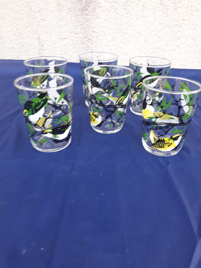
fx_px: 217
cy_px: 134
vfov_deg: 63.4
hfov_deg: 49.7
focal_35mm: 28
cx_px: 100
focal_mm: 3.7
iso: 64
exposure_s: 1/50
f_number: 1.9
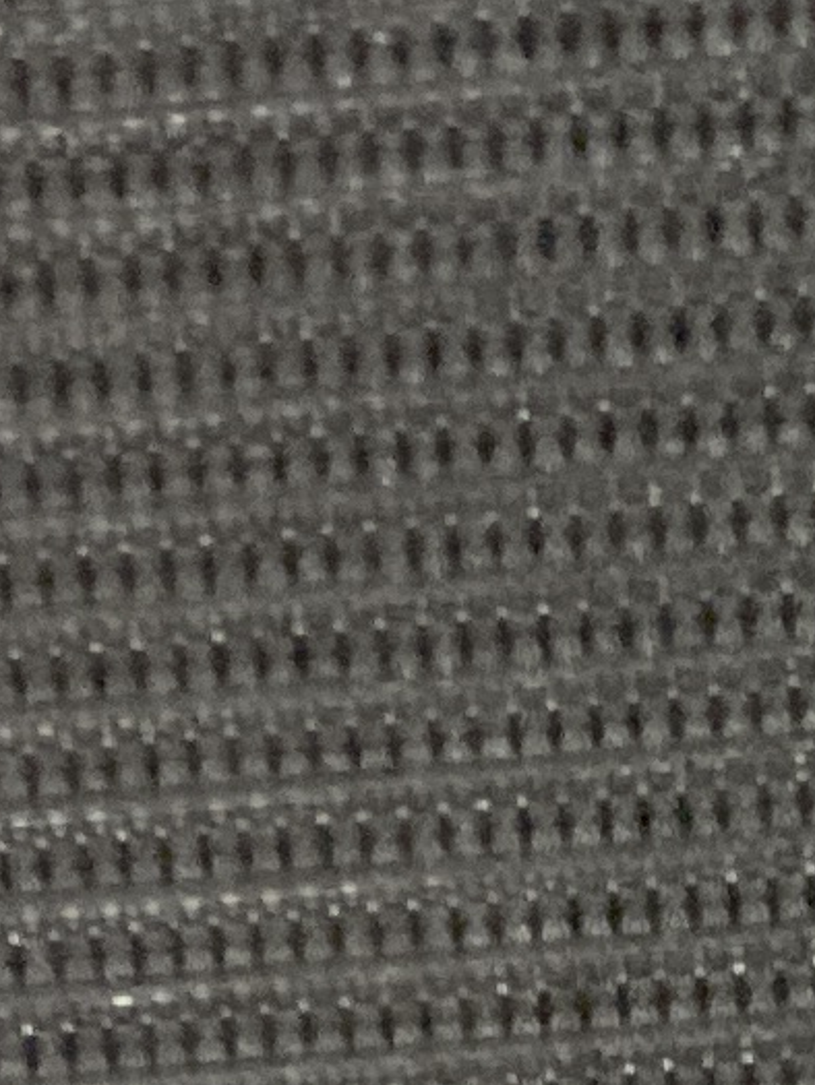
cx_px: 962
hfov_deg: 6.9
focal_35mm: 215
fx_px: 6747
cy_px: 2439
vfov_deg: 8.5
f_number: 1.8
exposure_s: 1/25
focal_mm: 3.99
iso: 400
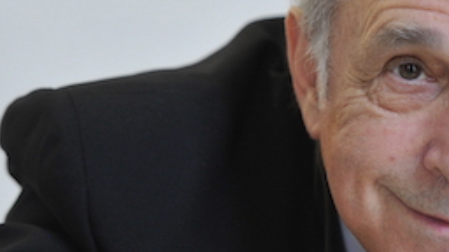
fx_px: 5643
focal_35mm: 474
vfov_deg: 2.6
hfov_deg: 4.6
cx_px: 426
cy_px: 89
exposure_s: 1/80
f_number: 2.8
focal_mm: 145
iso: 1250
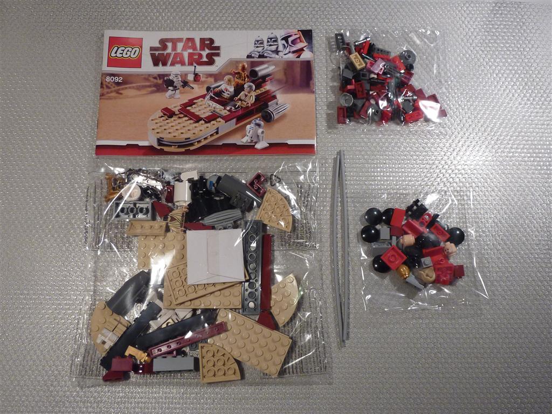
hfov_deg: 60.0
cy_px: 207
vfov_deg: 46.8
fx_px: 478
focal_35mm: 30
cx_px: 276
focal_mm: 5
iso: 160
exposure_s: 1/30
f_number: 3.4
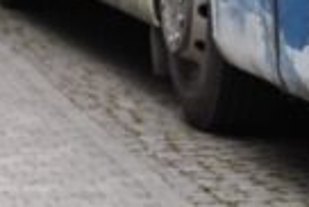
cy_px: -543
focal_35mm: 211
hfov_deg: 9.3
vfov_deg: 5.8
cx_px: -257
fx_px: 1813
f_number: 3.2
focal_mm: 28
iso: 200
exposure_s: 1/250
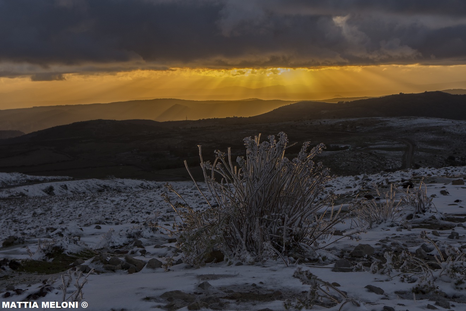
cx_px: 233
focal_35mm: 68
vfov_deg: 20.2
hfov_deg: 29.9
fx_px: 874
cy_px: 156
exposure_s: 1/400
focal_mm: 45
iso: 400
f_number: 10
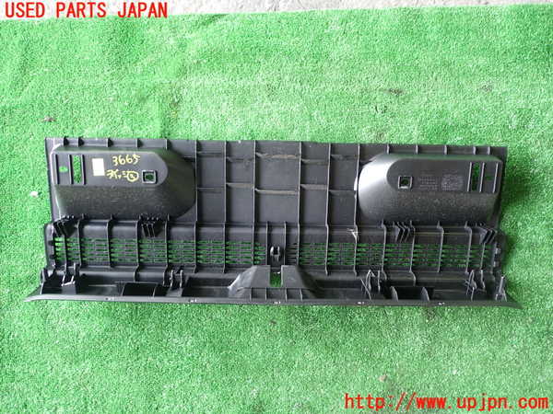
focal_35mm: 28
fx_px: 447
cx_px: 276
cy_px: 207
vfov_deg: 49.7
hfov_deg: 63.4
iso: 200
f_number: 2.2
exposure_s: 1/30
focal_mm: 5.05
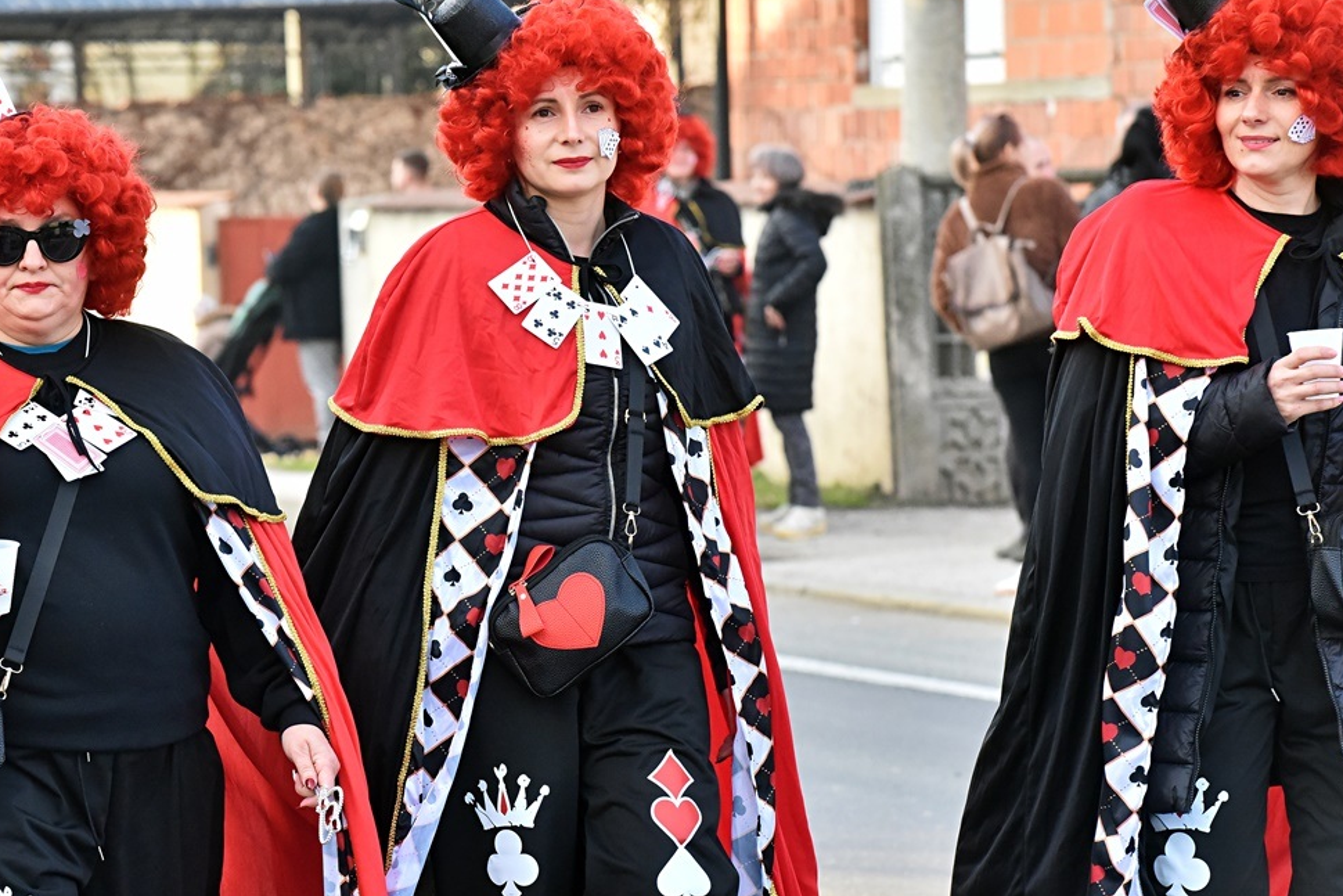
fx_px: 7387
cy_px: 412
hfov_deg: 10.4
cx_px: 539
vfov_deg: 6.9
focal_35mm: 198
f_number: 8
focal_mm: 160
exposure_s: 1/800
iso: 3200
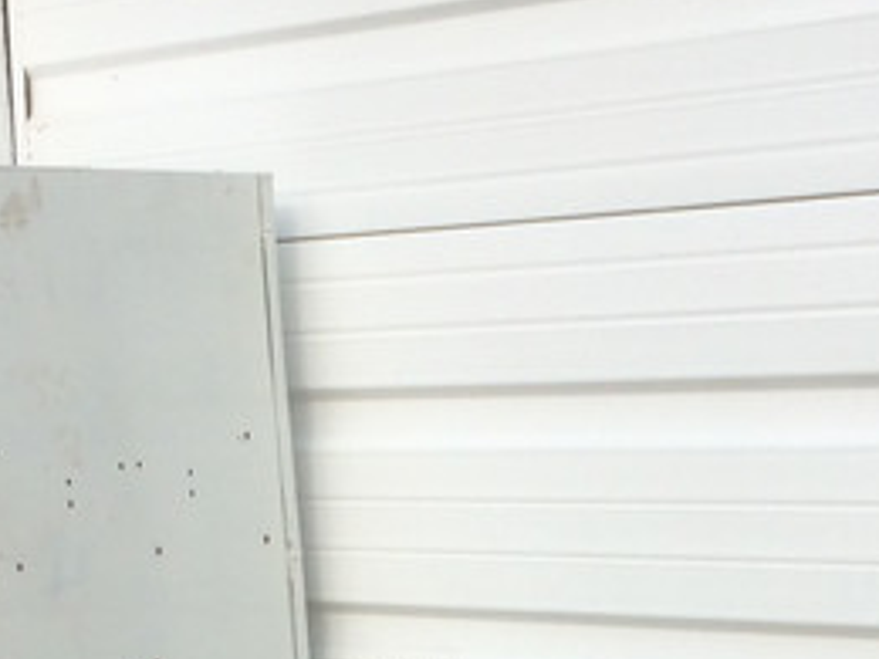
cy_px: 1088
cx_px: 570
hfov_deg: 16.5
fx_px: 3022
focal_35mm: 119
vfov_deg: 11.7
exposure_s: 1/446
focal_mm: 4.15
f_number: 2.2
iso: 32
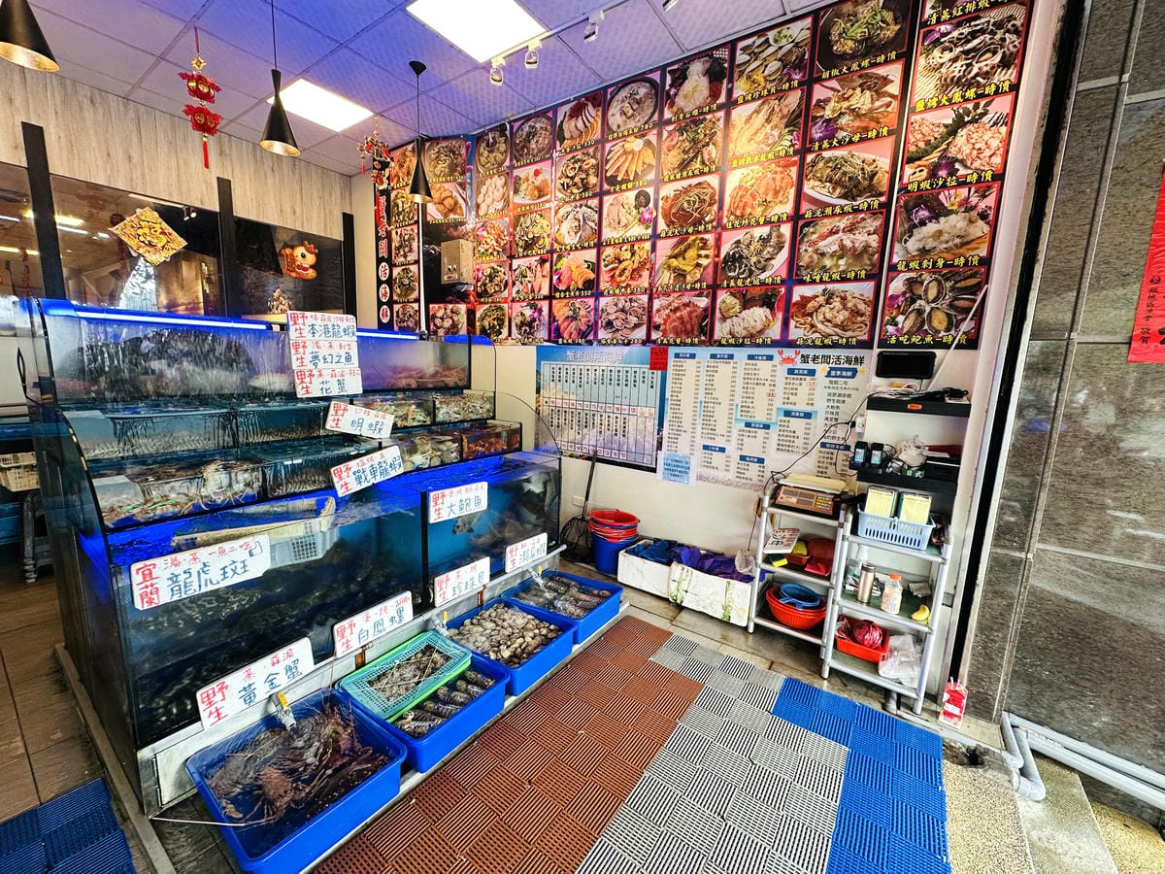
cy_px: 437
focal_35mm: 14
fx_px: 471
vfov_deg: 85.7
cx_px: 582
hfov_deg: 102.1
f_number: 2.2
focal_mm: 2.22
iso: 125
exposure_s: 1/120
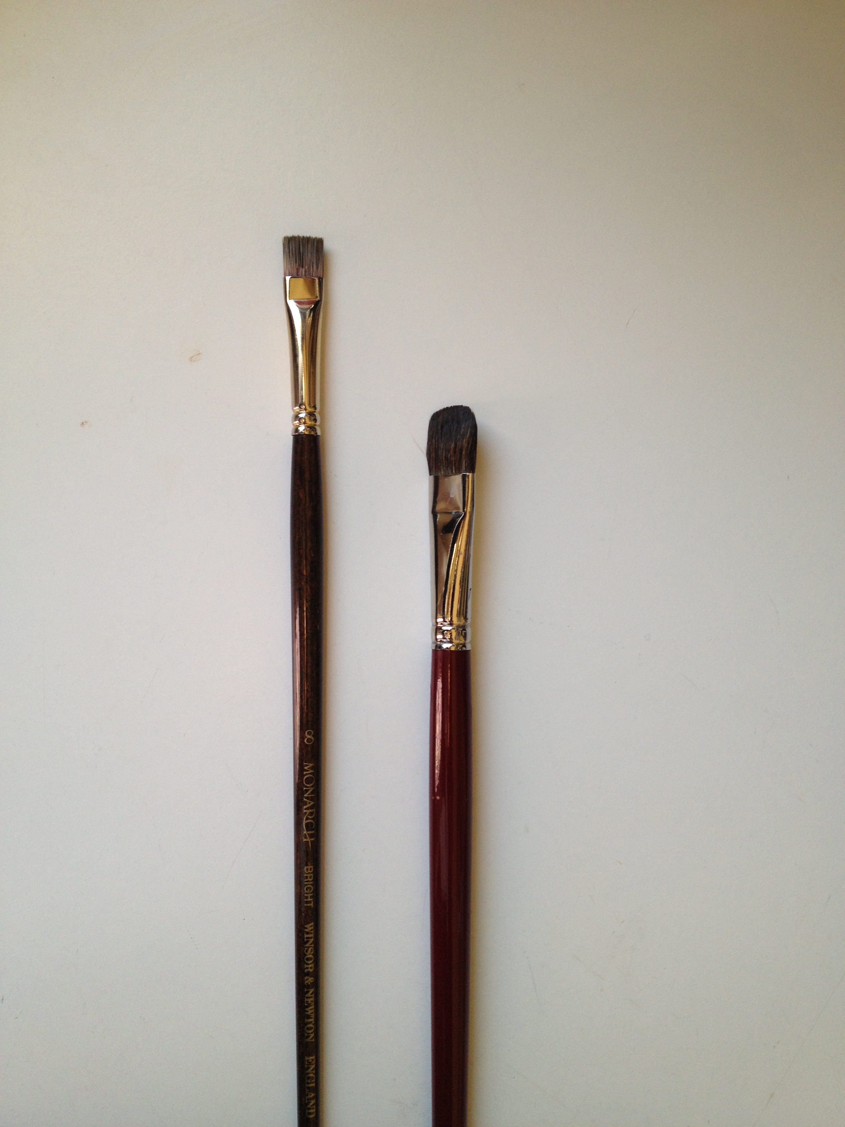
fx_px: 1139
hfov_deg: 40.7
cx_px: 422
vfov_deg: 52.6
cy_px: 564
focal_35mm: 35
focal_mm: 4.28
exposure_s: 1/40
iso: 50
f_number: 2.4
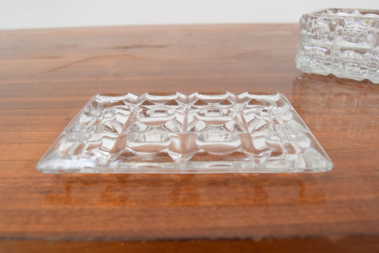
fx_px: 348
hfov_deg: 57.2
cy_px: 126
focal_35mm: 33
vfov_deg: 40.0
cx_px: 190
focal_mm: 22
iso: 1600
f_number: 7.1
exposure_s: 1/200
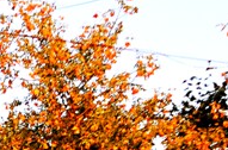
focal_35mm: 170
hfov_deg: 10.9
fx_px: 1073
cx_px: -249
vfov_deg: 7.7
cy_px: 299
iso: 400
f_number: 4
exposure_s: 1/320
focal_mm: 24
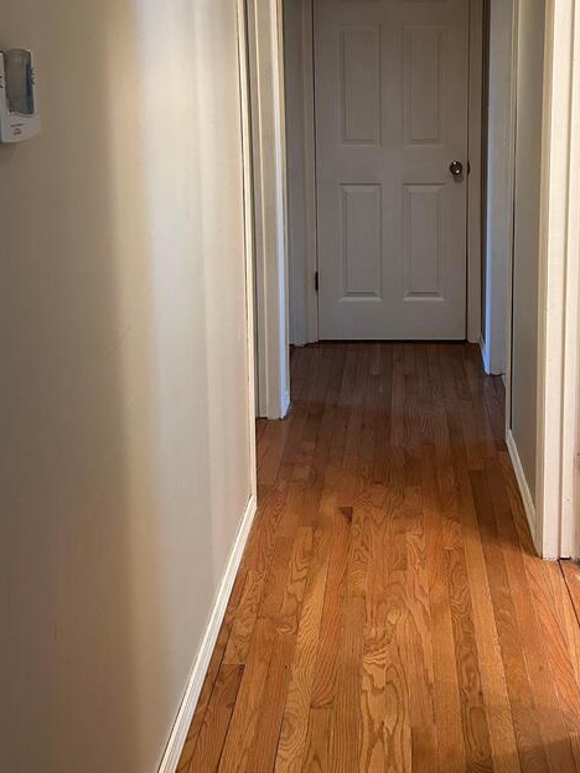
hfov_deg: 31.8
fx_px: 1005
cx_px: 409
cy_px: 223
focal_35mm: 45
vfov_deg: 41.2
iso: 400
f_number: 1.5
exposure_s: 1/60
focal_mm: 5.7
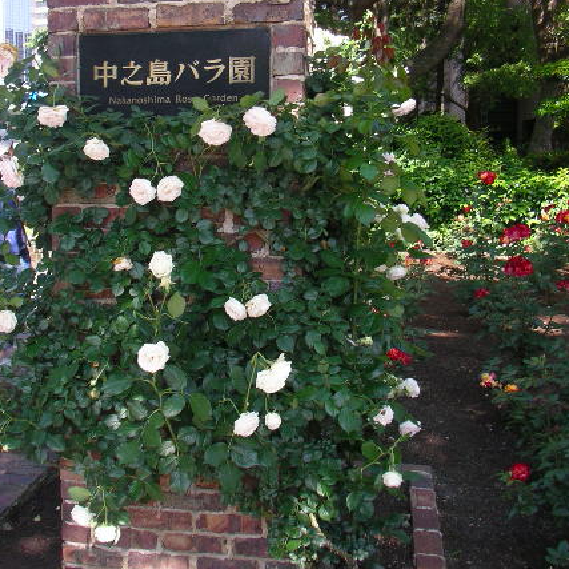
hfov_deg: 34.4
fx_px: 911
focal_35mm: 49
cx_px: 192
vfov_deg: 34.7
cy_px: 272
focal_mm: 5.7
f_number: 2.8
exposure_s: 1/80
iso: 64
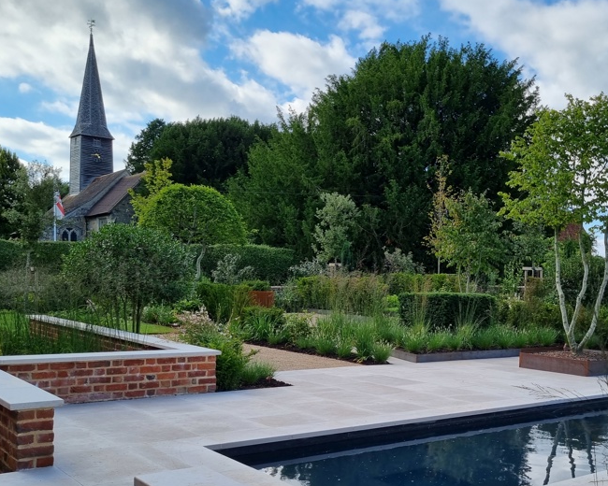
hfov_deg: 45.4
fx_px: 720
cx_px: 383
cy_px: 341
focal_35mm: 40
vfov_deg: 36.8
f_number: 1.8
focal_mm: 5.4
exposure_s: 1/1788
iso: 50
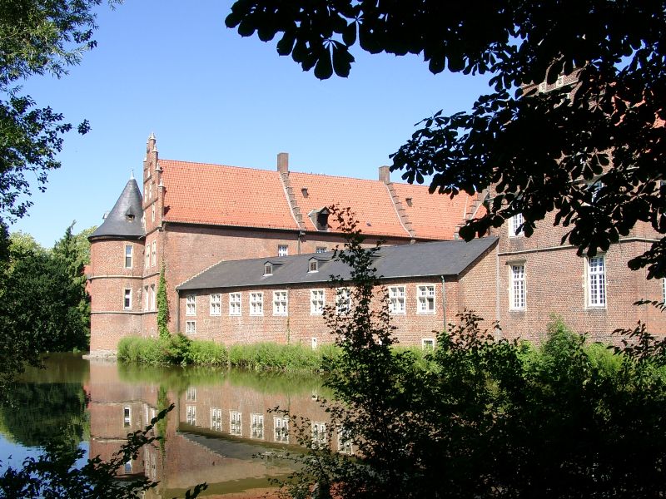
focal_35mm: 37
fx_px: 712
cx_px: 333
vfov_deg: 38.7
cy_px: 250
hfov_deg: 50.1
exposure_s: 1/388
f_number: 4
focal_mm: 7.69
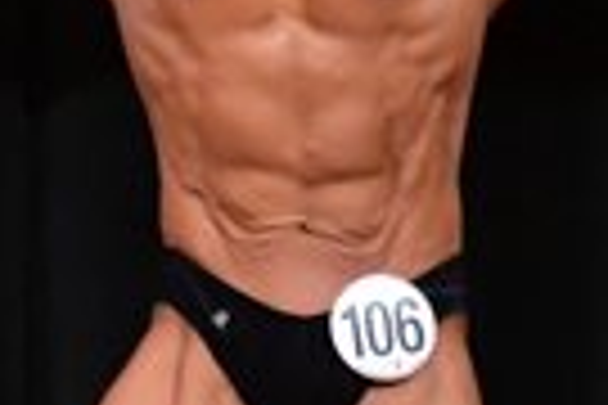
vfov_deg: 0.9
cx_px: -867
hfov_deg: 1.3
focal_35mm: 1547
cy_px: 414
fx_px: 26125
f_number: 5.6
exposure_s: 1/400
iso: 5000
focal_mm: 180
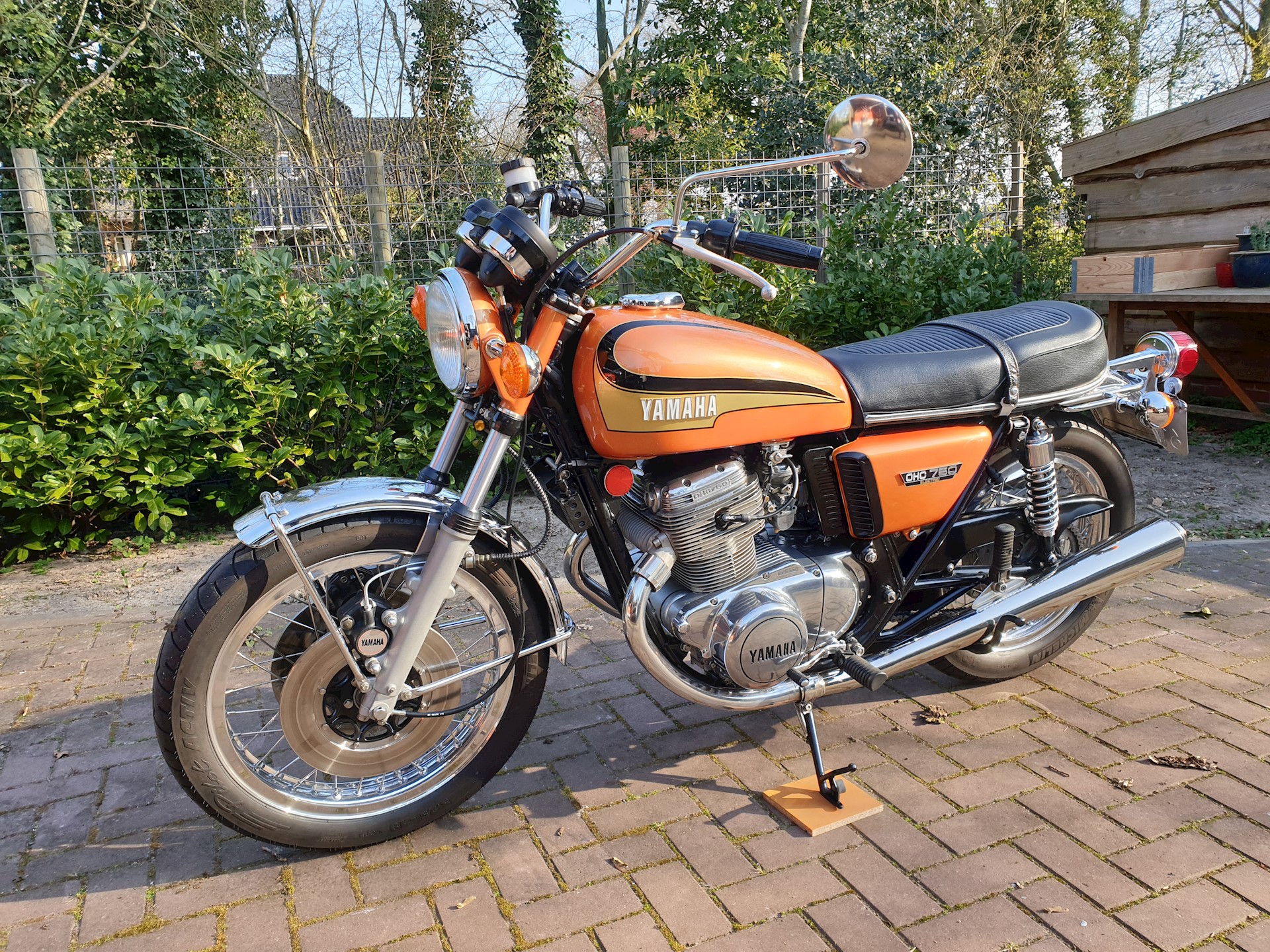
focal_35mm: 26
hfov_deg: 67.3
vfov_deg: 53.1
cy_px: 476
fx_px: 954
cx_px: 635
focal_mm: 4.3
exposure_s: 1/191
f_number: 2.4
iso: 50
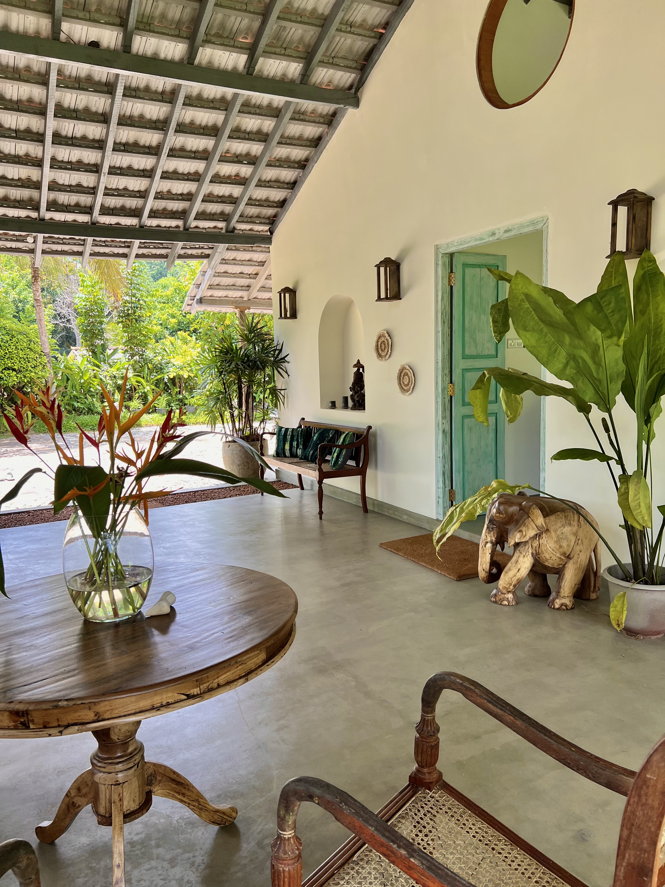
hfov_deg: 53.1
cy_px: 444
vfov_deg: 67.3
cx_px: 332
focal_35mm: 26
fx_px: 666
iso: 40
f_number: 1.5
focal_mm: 5.7
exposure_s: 1/277
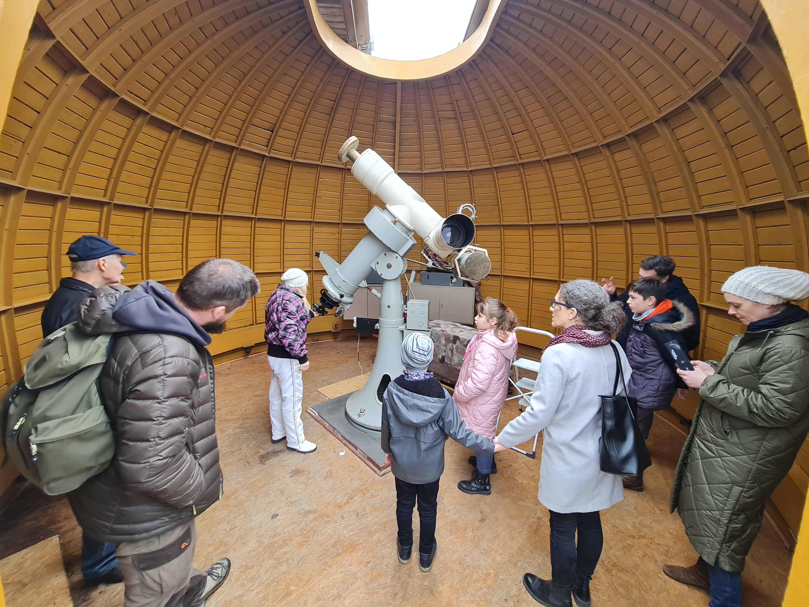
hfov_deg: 106.2
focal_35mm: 13
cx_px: 404
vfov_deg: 89.9
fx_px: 304
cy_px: 304
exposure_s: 1/50
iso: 160
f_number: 2.2
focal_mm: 2.2
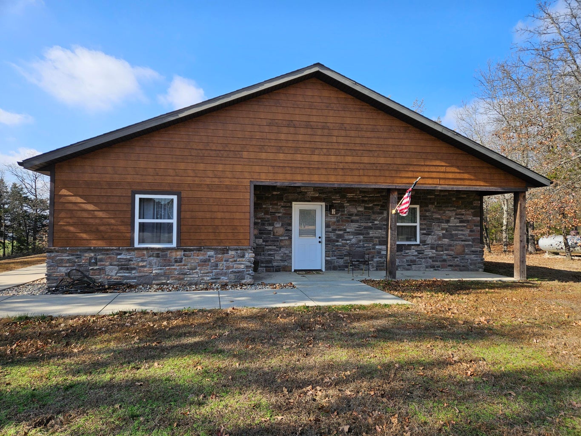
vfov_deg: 58.9
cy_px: 218
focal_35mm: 23
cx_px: 290
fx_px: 386
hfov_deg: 73.9
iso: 40
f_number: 1.8
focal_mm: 5.4
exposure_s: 1/1369
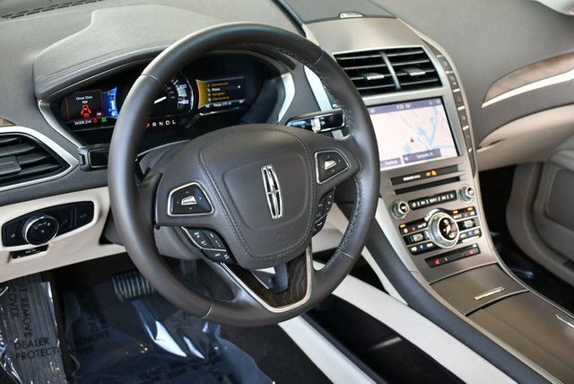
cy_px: 192
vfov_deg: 28.1
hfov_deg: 41.1
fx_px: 766
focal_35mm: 48
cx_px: 287
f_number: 3.8
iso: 800
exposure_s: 1/200
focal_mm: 24
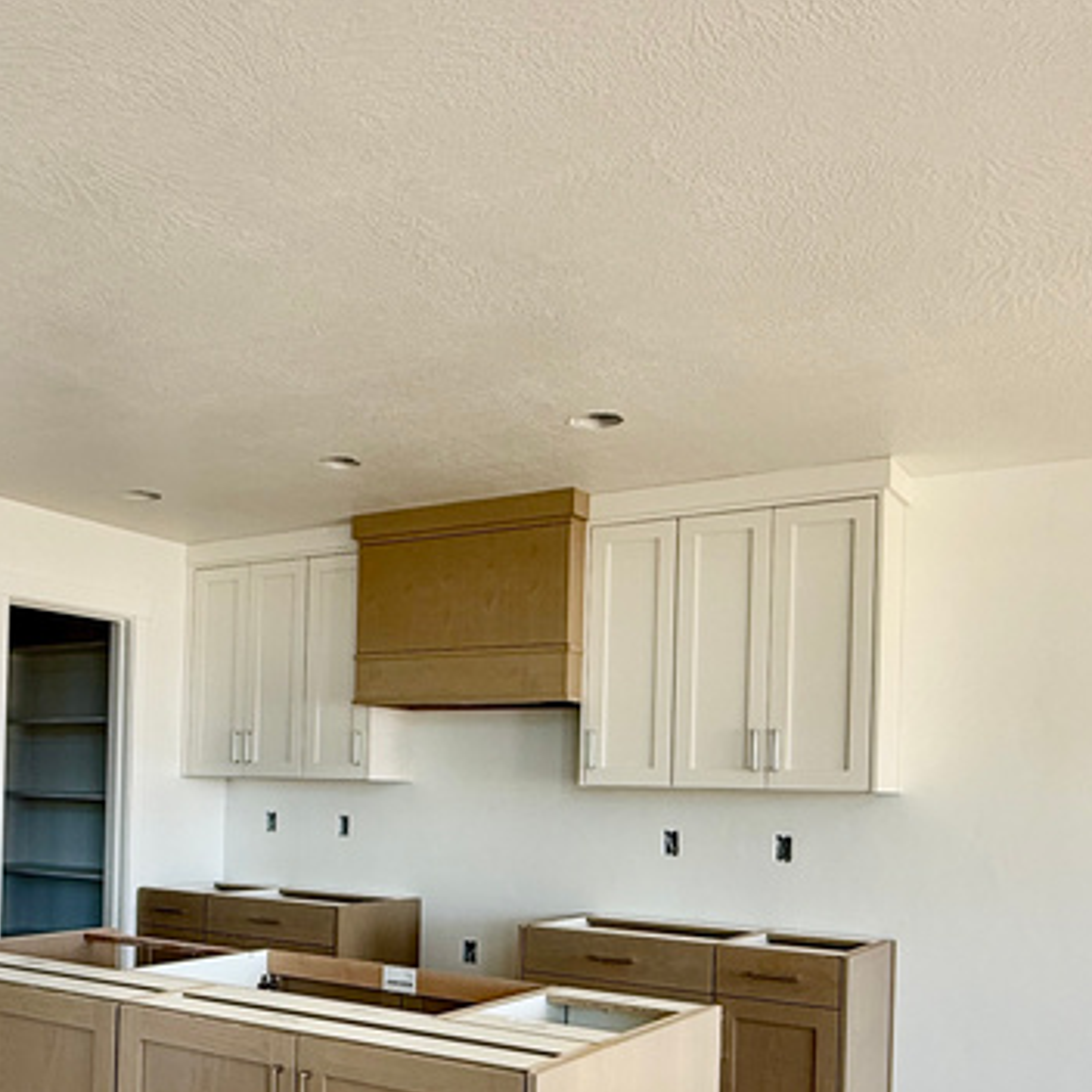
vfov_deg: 44.9
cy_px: 785
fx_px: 1285
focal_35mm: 36
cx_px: 264
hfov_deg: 44.4
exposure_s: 1/99
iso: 80
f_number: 2.2
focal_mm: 2.22
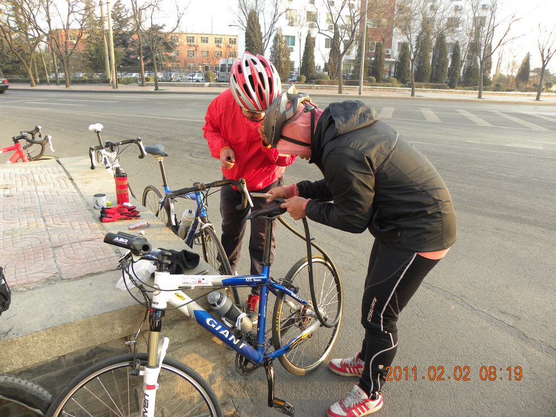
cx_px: 278
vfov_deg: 53.1
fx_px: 418
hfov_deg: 67.3
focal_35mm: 26
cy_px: 208
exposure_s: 1/76.8
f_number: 2.8
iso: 83
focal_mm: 4.6
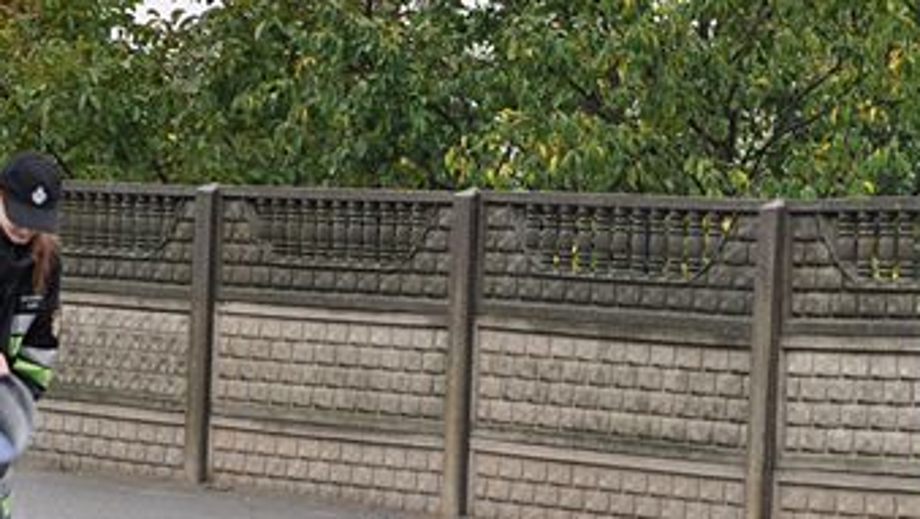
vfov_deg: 6.4
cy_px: 613
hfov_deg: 11.4
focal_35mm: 189
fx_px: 4612
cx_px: 665
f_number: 6.3
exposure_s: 1/40
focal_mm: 48
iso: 200
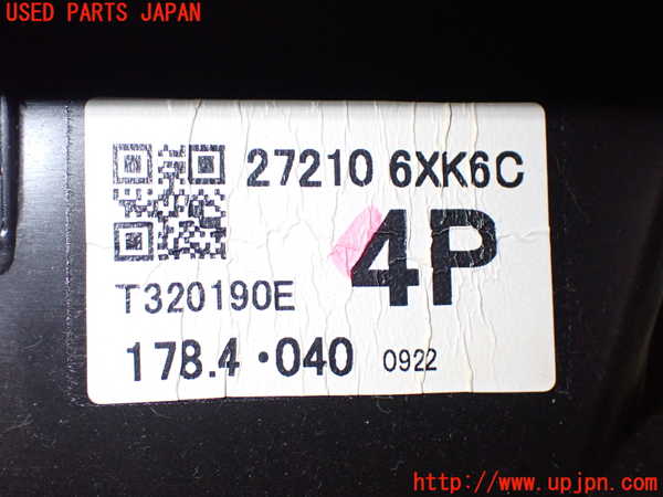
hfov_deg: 35.5
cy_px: 248
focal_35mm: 54
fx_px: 1034
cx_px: 332
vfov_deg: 27.0
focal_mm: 9.65
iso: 800
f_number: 10
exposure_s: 1/50
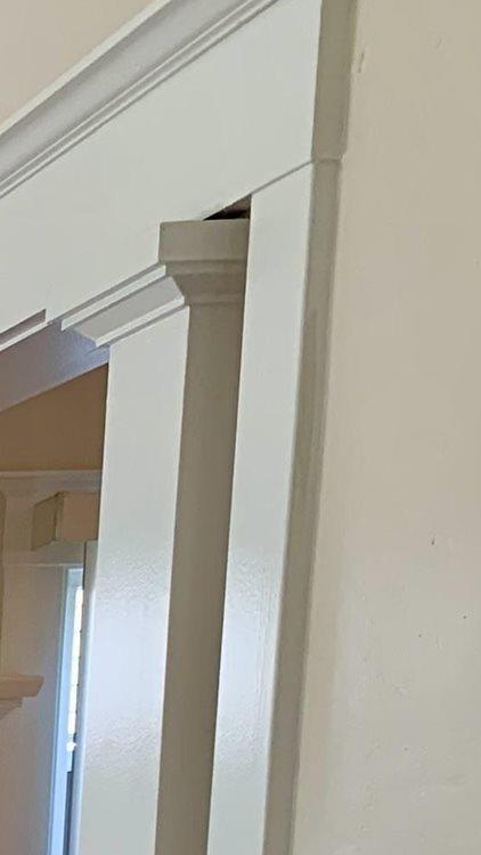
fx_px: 2630
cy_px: 1148
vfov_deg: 17.2
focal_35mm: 116
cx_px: -1204
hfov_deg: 8.1
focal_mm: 4.25
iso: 50
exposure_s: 1/120
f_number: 1.8
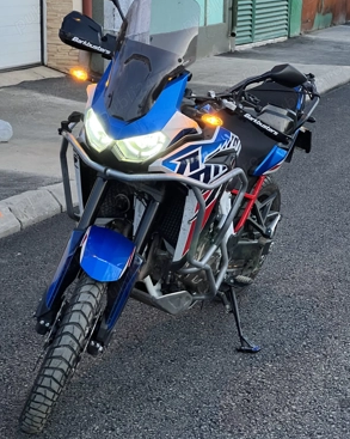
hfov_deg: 18.7
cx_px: 178
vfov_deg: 23.3
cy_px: 205
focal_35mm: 82
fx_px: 1063
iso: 1000
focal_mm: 9
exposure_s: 1/25
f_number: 2.8
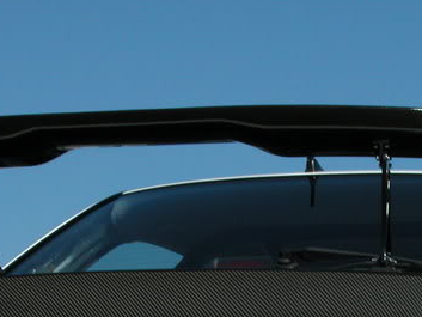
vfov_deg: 7.2
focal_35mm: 203
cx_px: 329
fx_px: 2476
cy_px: 425
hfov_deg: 9.7
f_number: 7.4
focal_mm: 17.8
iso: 100
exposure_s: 1/508
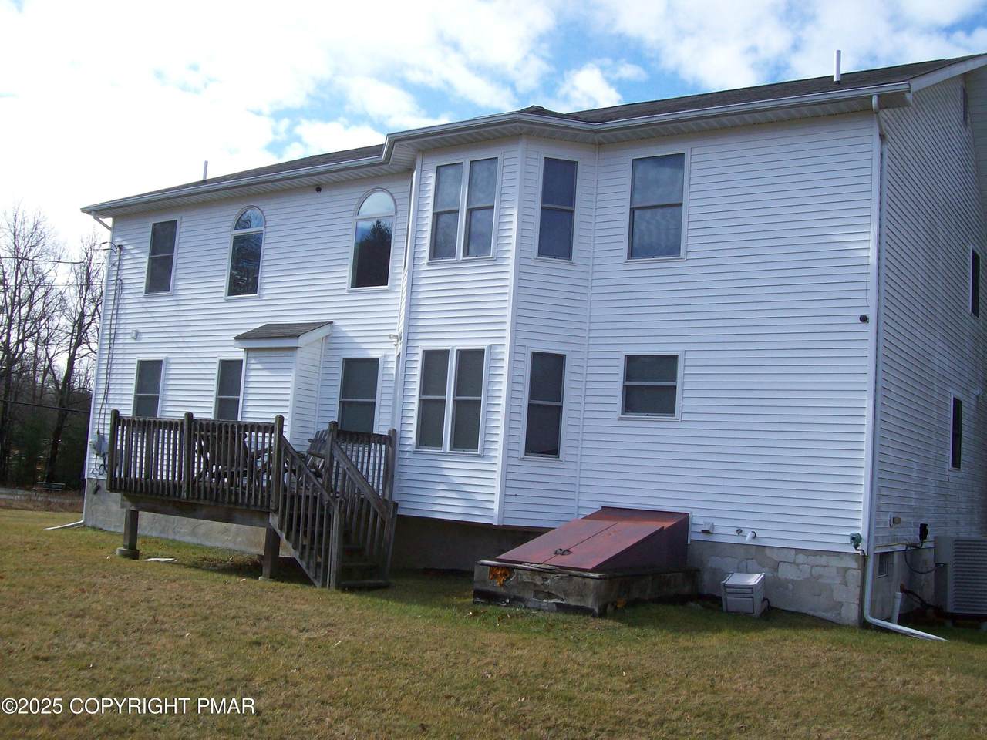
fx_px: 1026
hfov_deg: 51.4
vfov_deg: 39.7
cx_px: 494
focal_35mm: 36
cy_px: 370
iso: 80
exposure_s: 1/383
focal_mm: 6
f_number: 4.8
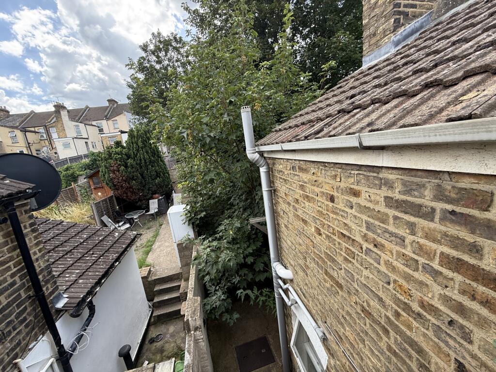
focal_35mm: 14
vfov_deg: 85.7
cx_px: 248
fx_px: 201
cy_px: 186
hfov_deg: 102.1
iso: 50
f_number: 2.2
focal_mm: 2.22
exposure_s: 1/290
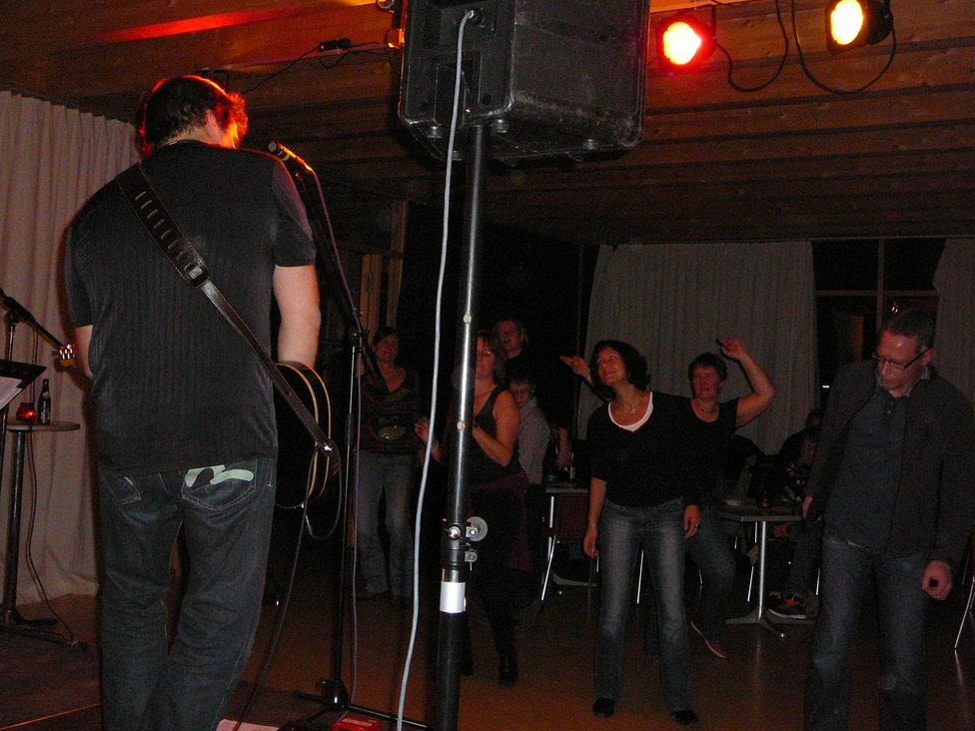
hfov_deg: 44.8
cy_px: 366
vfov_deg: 34.3
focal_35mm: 42
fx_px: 1183
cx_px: 498
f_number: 3.1
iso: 400
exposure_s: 1/30
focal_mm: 6.1
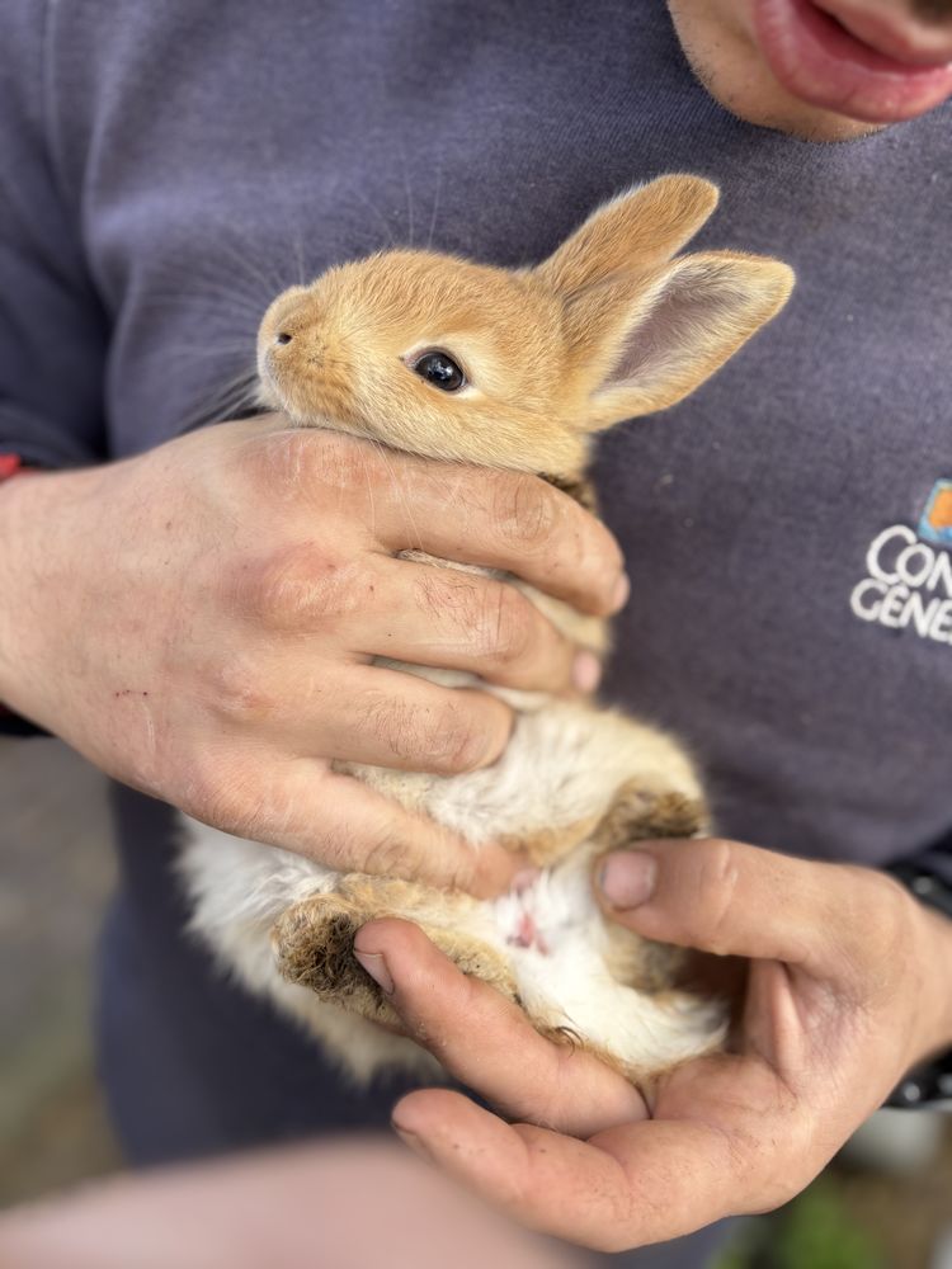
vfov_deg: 67.3
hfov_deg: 53.1
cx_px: 476
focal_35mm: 26
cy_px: 634
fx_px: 953
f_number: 1.6
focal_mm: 5.96
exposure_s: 1/220
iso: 40
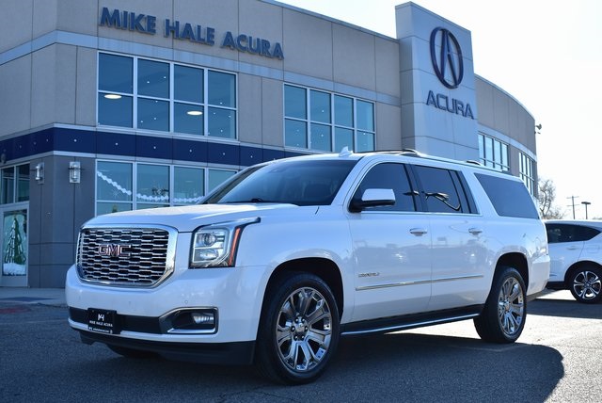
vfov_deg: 30.9
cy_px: 202
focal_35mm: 44
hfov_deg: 44.9
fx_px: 728
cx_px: 301
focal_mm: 29
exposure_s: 1/200
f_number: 7.1
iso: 100
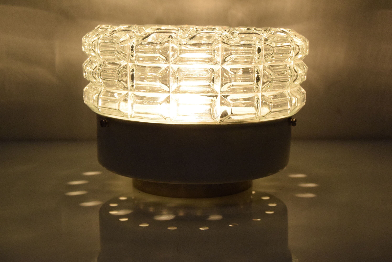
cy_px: 131
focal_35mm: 52
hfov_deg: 37.8
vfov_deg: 25.8
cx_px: 196
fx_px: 572
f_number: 7.1
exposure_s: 1/200
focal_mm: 35
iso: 1600
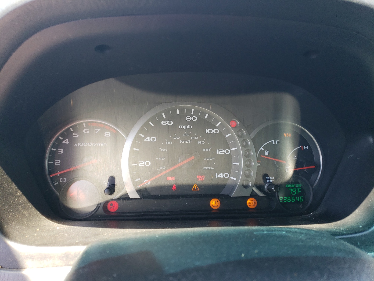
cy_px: 140
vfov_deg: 53.1
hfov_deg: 67.3
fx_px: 281
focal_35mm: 26
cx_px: 187
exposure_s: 1/149
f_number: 1.5
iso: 50
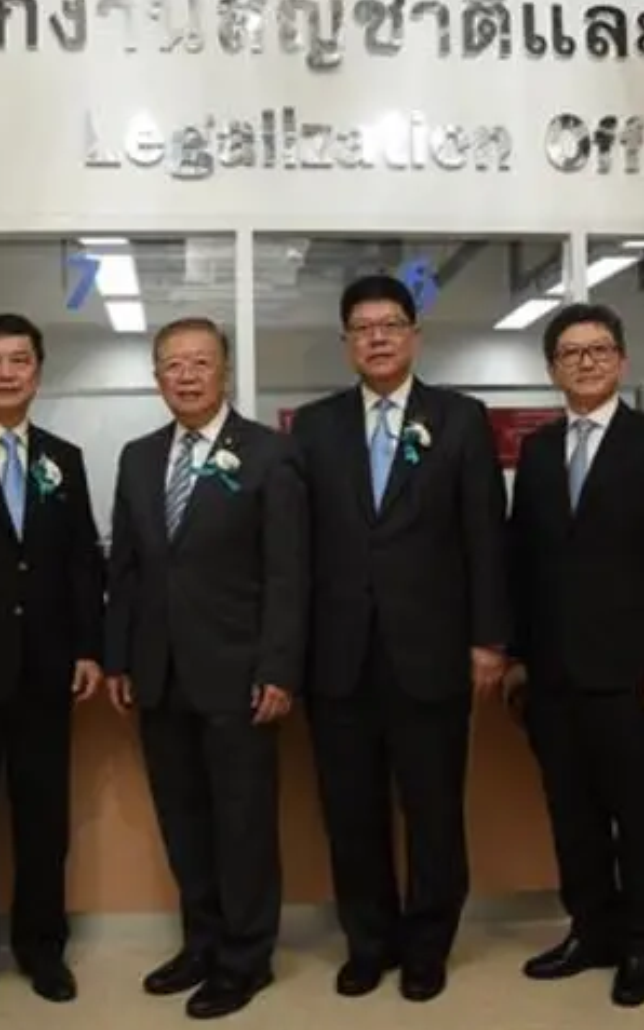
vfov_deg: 49.3
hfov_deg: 31.9
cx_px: 281
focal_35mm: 40
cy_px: 486
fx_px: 1124
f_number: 4
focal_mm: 24
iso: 1000
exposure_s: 1/200
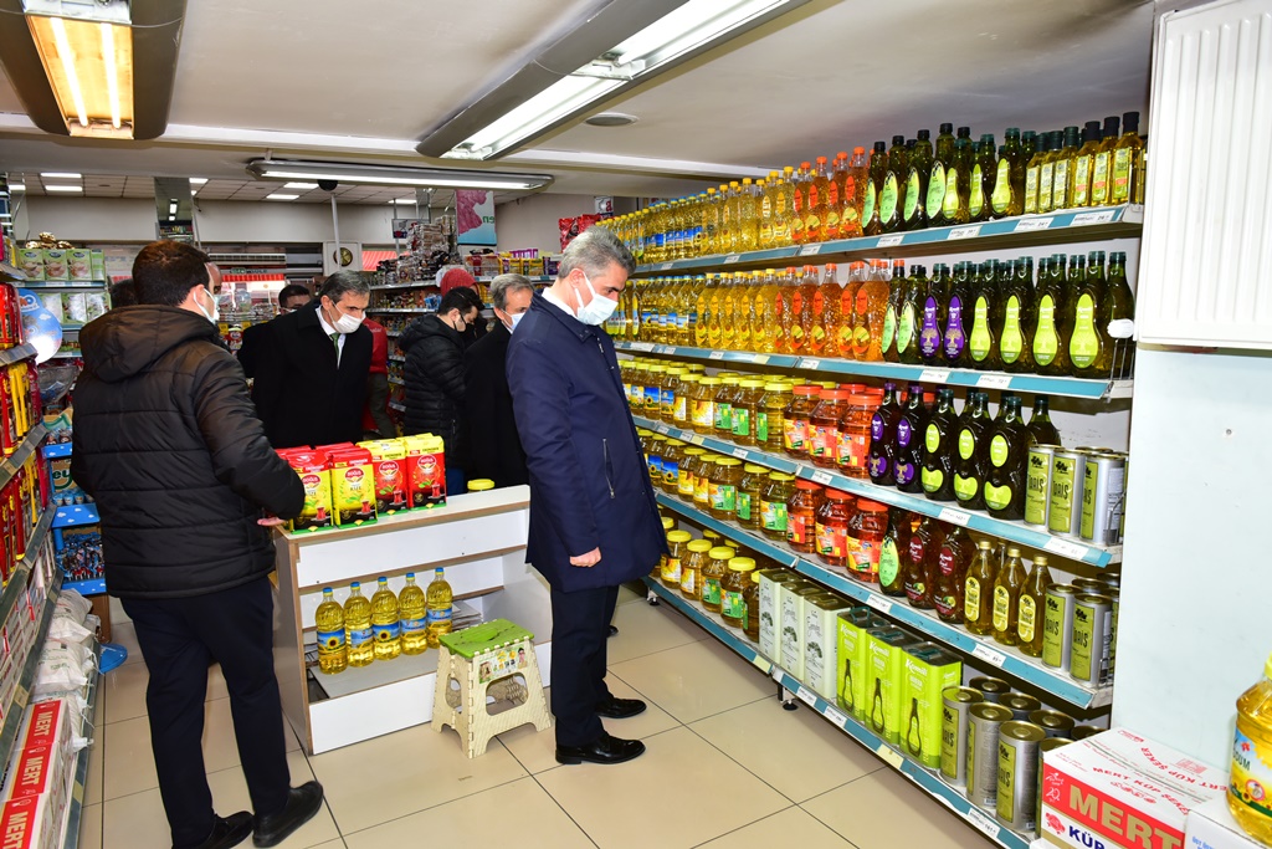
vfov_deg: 53.1
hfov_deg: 73.7
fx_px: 848
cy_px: 424
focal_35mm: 24
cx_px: 636
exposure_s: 1/60
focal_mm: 24
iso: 1100
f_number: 7.1
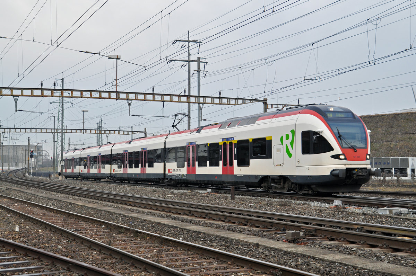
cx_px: 208
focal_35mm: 52
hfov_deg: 37.9
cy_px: 138
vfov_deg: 25.7
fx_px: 606
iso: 400
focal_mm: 35
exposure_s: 1/800
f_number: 4
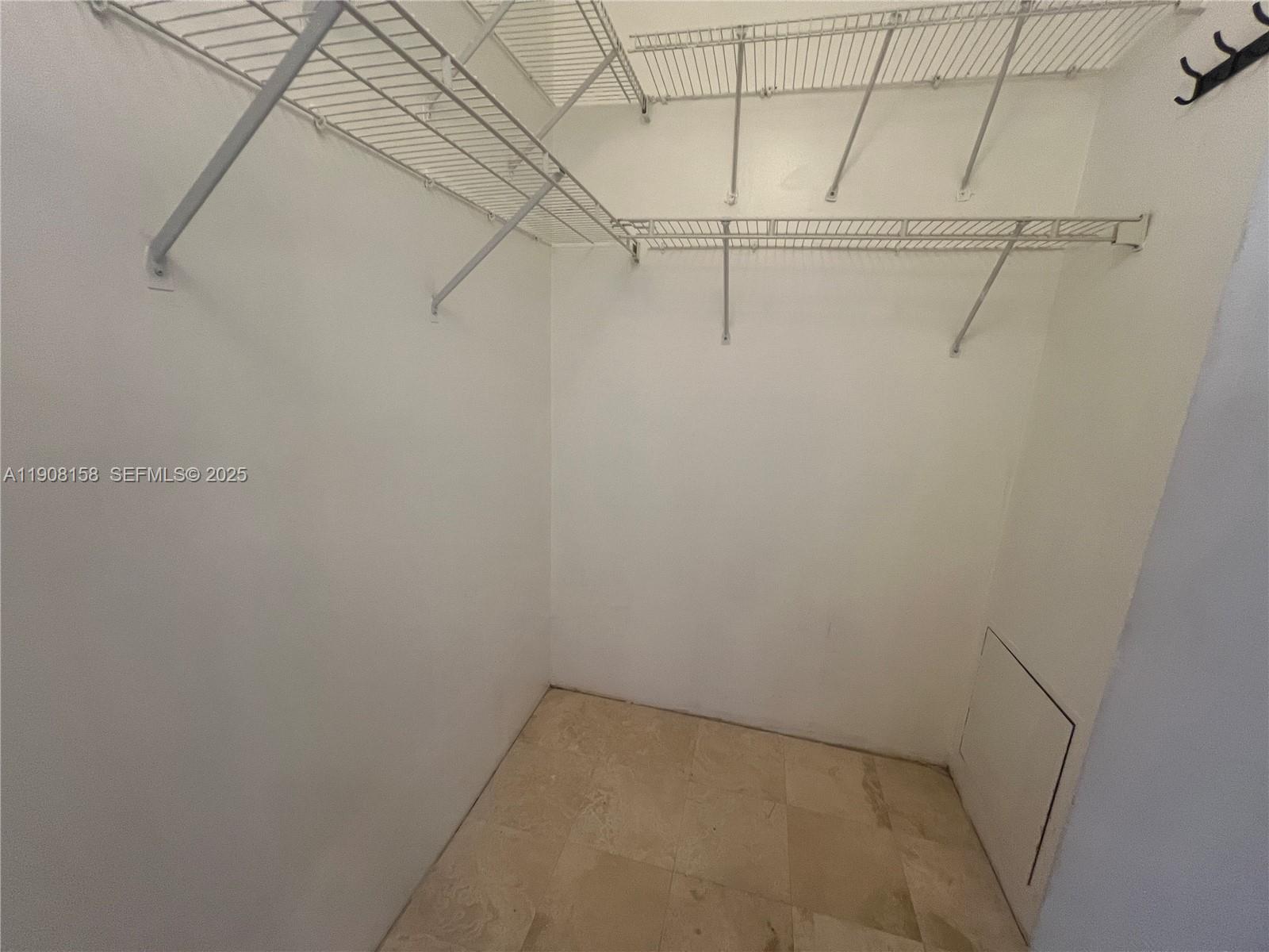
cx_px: 634
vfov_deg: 89.9
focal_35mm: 13
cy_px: 476
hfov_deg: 106.2
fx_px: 477
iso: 160
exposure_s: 1/120
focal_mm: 1.57
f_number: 1.8
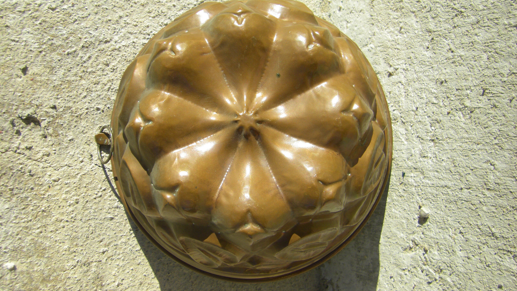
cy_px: 126
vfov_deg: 28.3
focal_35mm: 42
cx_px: 256
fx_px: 576
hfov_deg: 48.4
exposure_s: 1/160
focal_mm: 6.3
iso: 64
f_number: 7
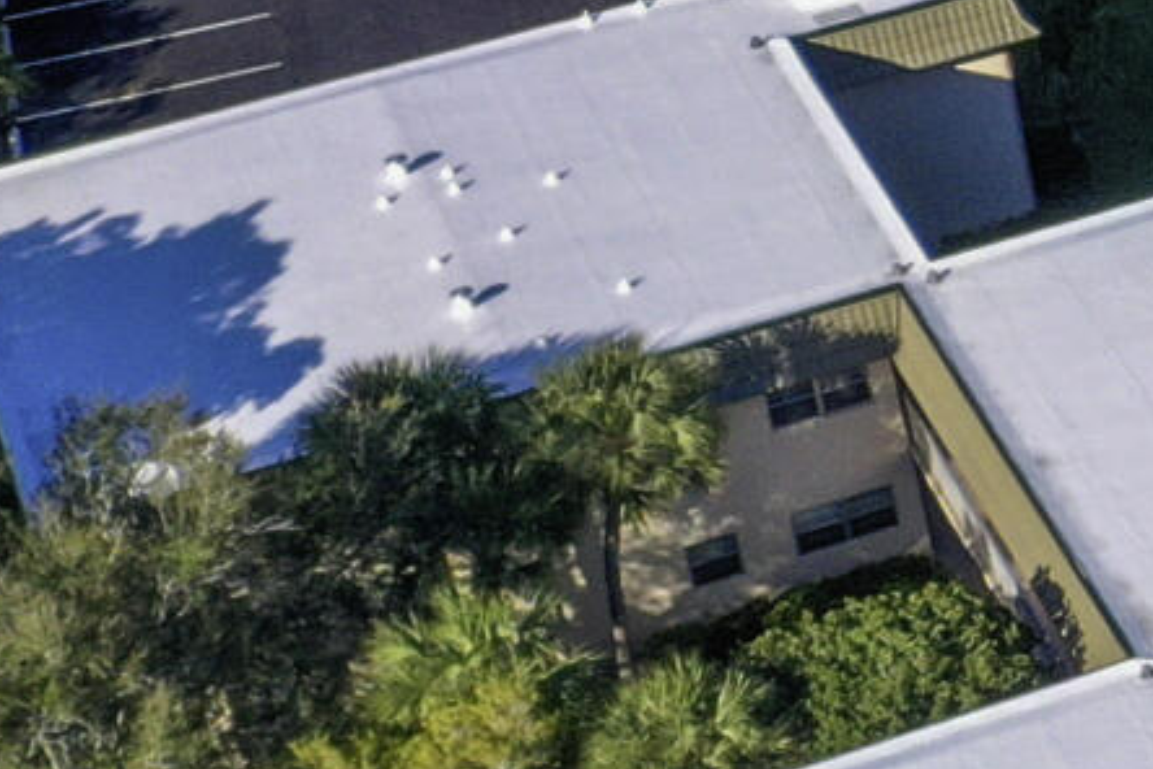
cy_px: -611
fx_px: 6053
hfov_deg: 8.5
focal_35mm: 189
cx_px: 3836
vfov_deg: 7.1
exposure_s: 1/400
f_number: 5.6
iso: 100
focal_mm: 10.26
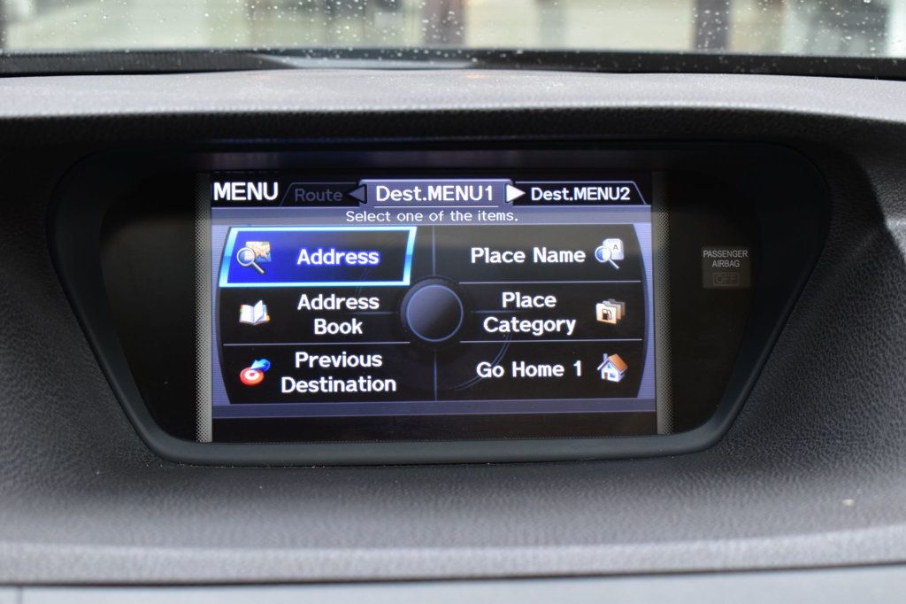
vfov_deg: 23.8
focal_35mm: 57
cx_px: 453
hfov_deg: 35.1
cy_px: 302
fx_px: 1434
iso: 400
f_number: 6.3
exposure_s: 1/20
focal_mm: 38
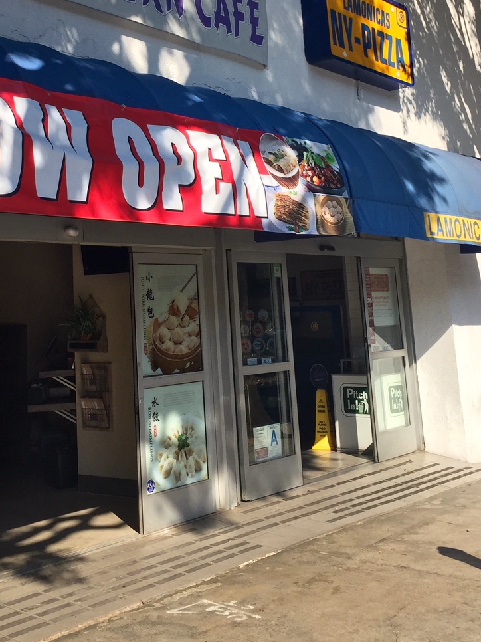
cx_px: 145
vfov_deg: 37.6
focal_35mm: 49
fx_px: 908
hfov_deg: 29.4
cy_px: 132
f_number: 2.2
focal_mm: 4.15
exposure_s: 1/1236
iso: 32
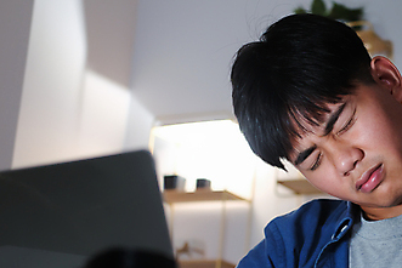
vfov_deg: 14.2
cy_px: 184
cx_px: 319
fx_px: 1072
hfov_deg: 21.0
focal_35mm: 96
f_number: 2
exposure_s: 1/80
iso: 500
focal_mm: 35
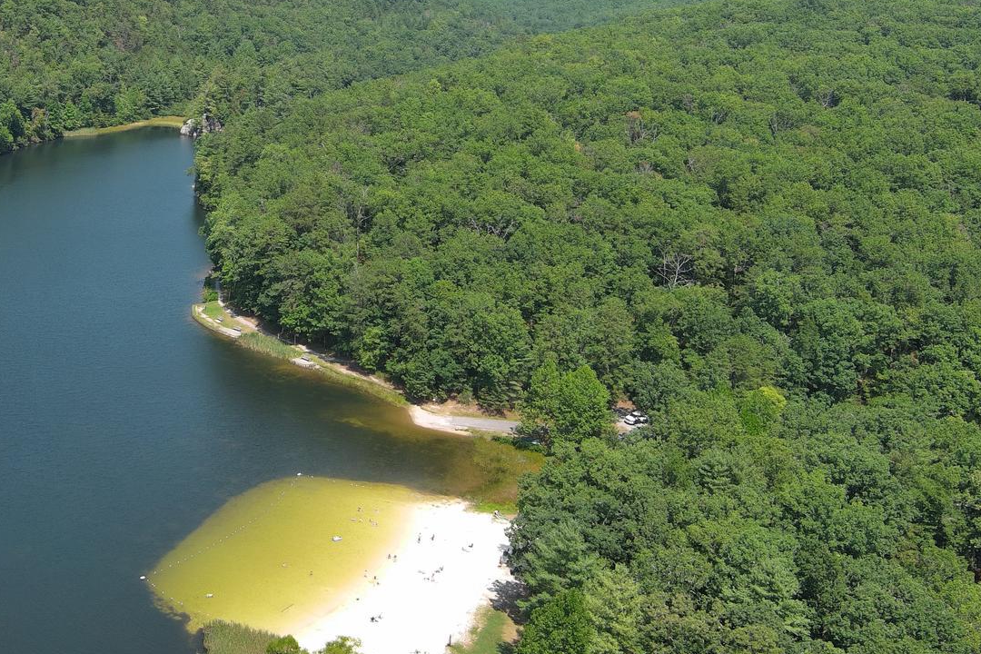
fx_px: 1499
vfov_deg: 24.5
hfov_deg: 34.9
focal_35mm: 55
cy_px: 215
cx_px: 168
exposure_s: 1/843
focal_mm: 10.57
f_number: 2.8
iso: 100
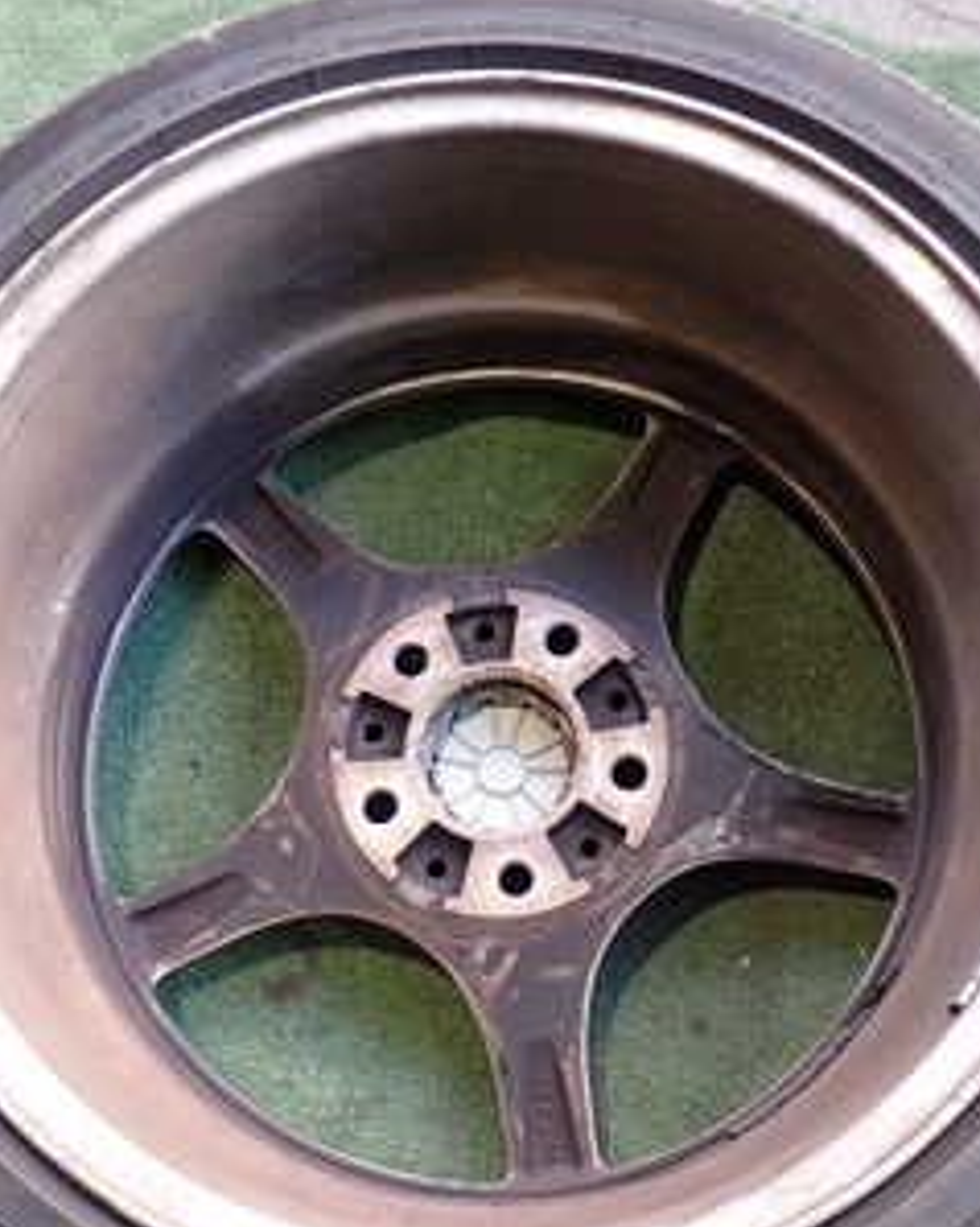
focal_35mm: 59
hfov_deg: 25.8
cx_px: 502
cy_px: 749
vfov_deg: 31.9
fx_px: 2141
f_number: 2.3
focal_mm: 5.4
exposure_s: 1/40
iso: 200
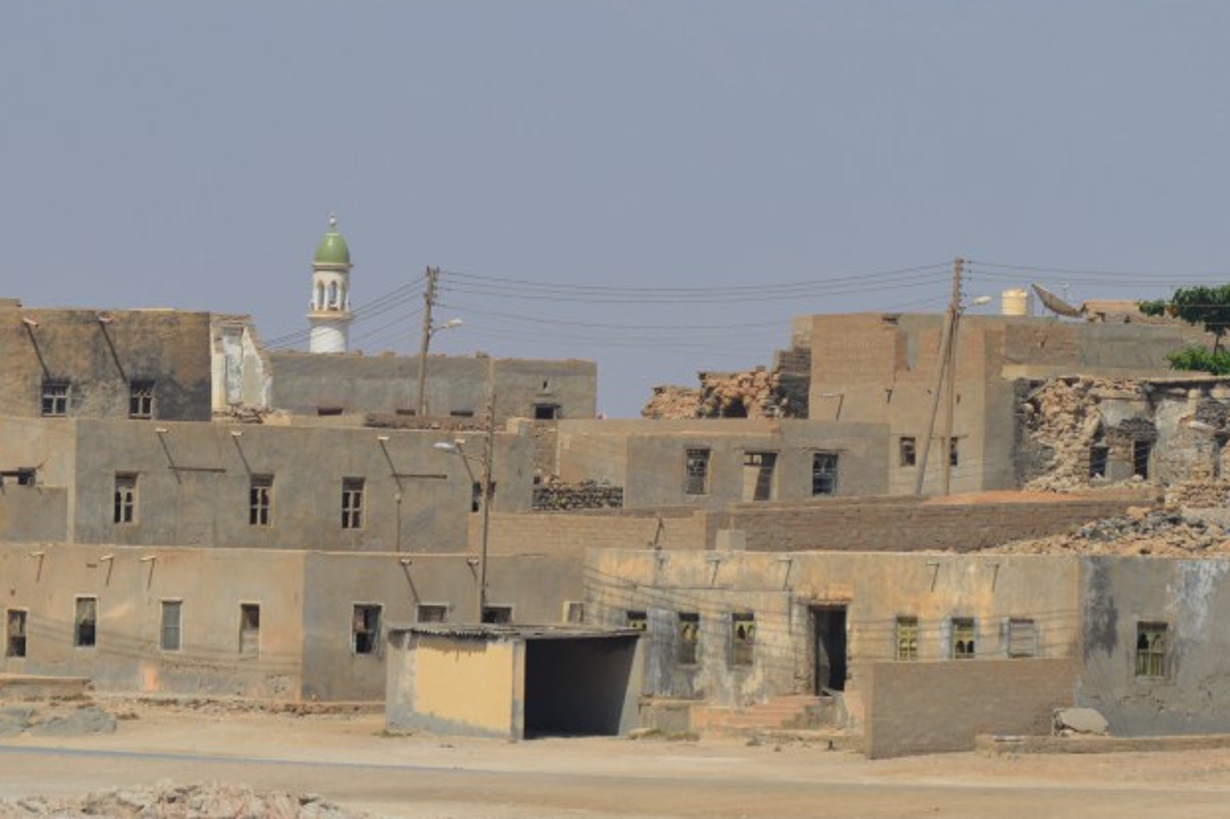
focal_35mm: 494
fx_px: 16869
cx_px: 544
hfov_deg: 4.2
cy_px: 494
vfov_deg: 2.8
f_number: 7.1
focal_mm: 200
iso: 100
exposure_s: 1/800
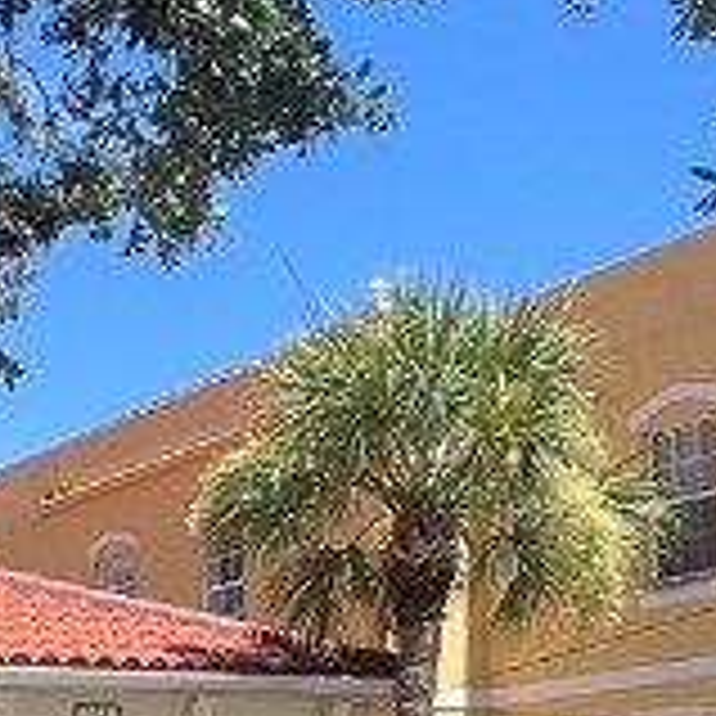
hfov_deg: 21.7
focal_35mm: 74
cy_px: 892
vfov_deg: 21.5
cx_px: -131
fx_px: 1732
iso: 32
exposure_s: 1/1309
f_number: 1.8
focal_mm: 1.57
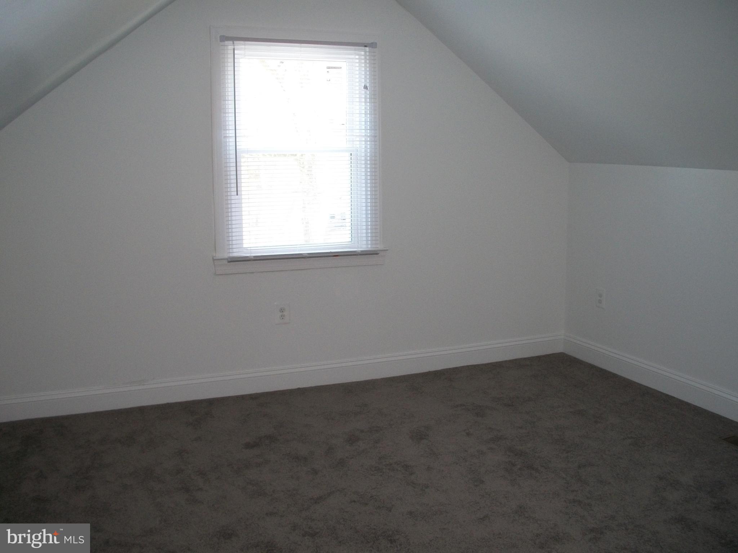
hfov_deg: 52.6
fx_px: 746
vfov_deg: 40.7
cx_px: 369
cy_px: 276
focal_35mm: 35
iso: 160
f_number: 3.1
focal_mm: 6.3
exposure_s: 1/30
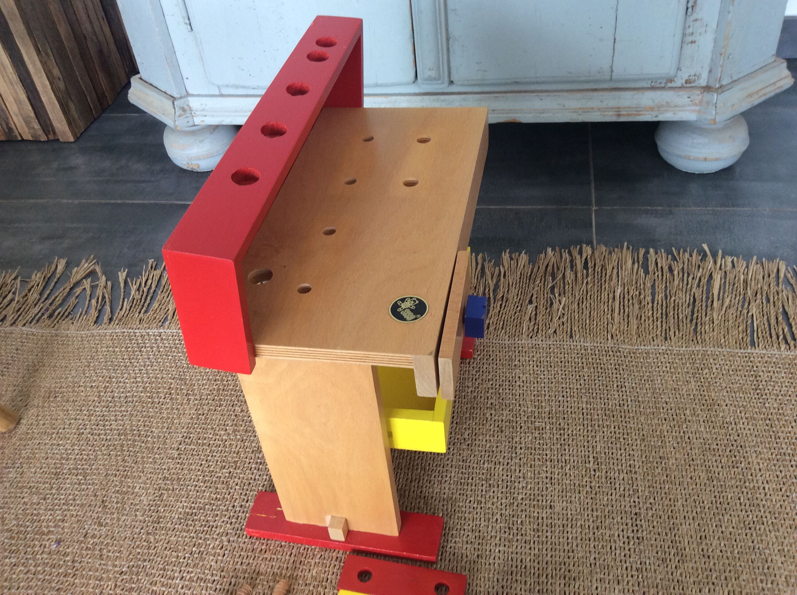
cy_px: 298
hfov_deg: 56.9
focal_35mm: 32
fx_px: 736
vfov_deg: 44.1
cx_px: 398
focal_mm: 3.3
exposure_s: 1/25
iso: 64
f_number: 2.4
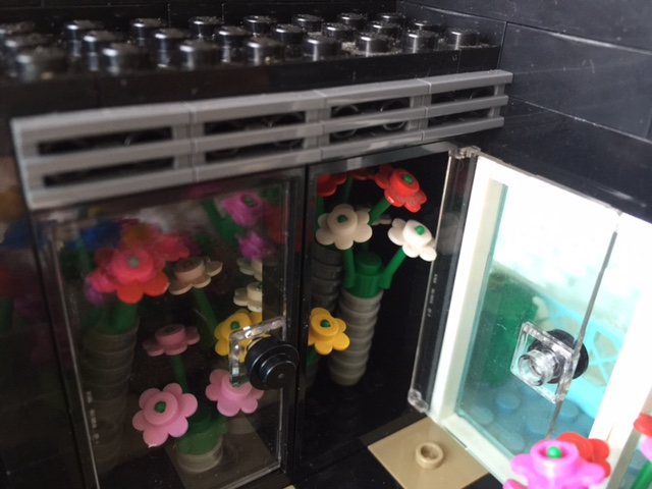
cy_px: 244
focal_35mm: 29
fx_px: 546
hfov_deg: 61.7
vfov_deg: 48.2
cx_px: 326
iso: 100
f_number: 2.2
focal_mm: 4.15
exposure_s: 1/15
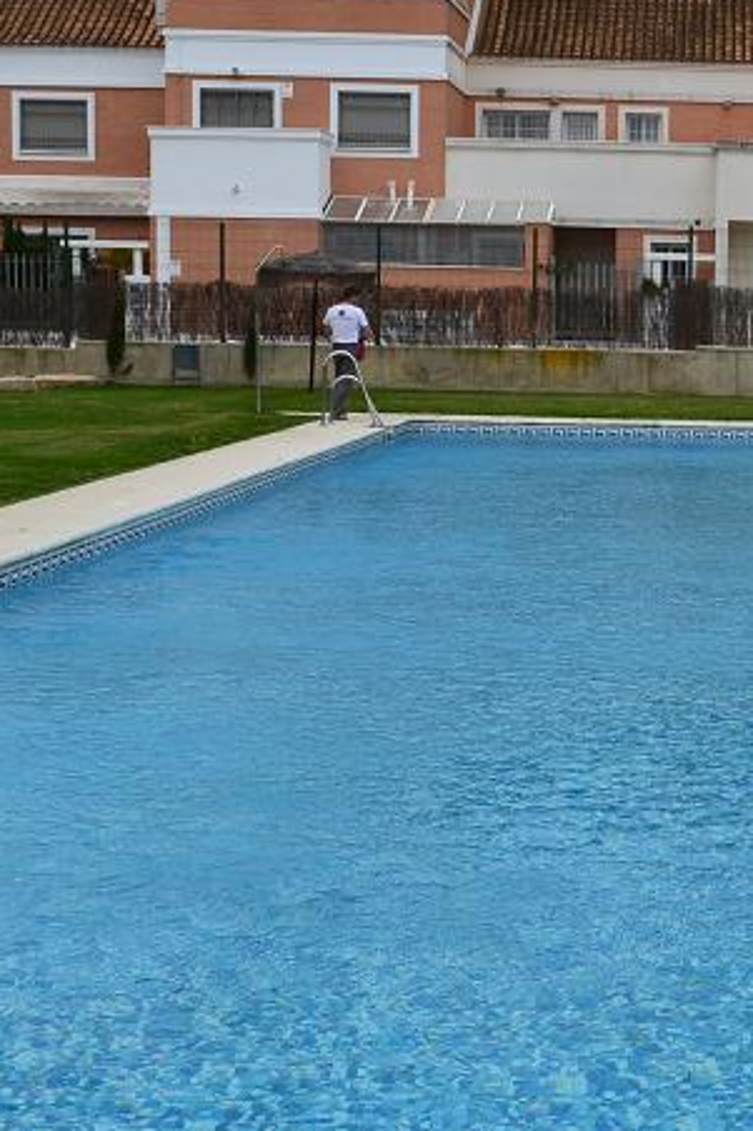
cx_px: 892
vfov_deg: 32.4
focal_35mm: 62
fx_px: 1947
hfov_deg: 20.5
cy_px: 553
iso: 400
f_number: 11
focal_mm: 18
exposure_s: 1/400
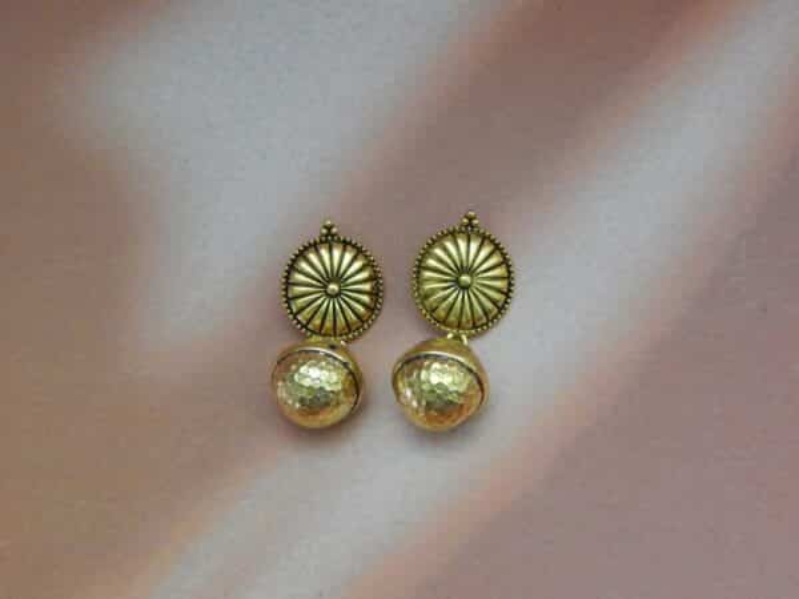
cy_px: 300
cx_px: 400
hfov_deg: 28.2
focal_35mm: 69
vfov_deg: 21.3
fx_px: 1593
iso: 720
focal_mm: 12.3
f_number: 4.1
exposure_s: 1/8
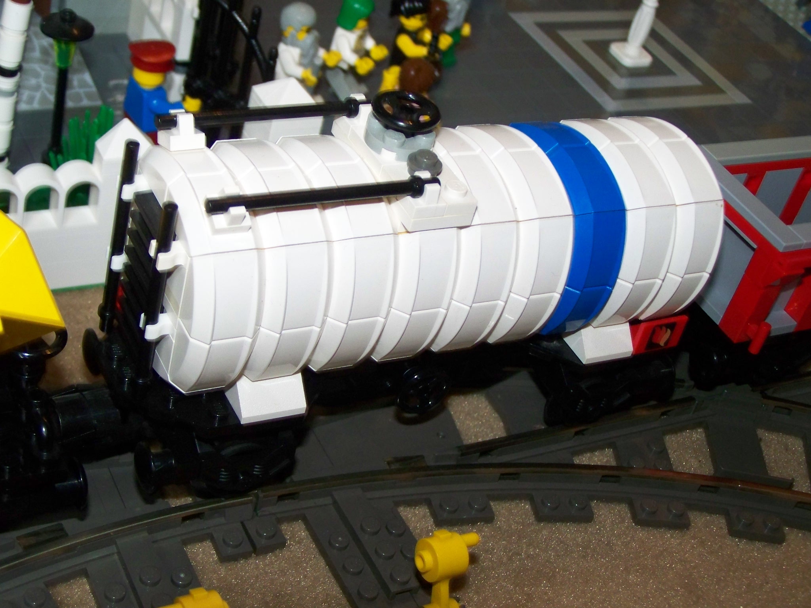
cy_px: 304
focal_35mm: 59
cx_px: 406
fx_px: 1382
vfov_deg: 24.8
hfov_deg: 32.7
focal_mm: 9.8
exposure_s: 1/30
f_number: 3.2
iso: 200
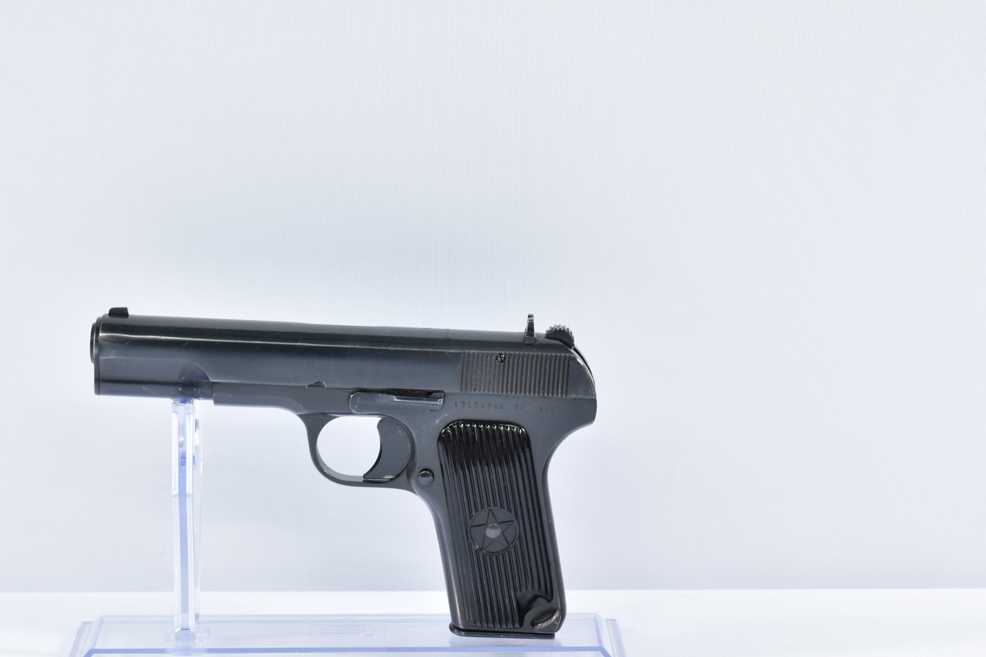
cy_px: 437
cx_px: 420
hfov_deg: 19.4
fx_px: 2875
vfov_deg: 13.0
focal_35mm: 105
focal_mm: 50
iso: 640
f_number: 5.6
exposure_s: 1/20
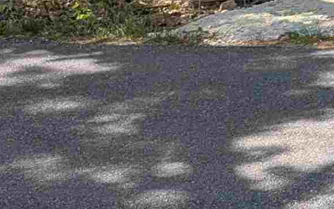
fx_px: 1220
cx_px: 810
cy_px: -157
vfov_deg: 9.4
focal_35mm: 134
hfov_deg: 12.3
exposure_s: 1/1244
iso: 46
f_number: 1.85
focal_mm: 6.81
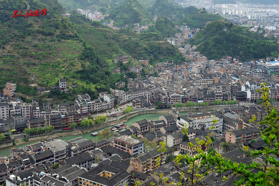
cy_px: 93
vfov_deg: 24.2
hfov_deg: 35.6
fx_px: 434
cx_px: 140
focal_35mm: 56
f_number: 8
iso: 800
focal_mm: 56
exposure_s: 1/60
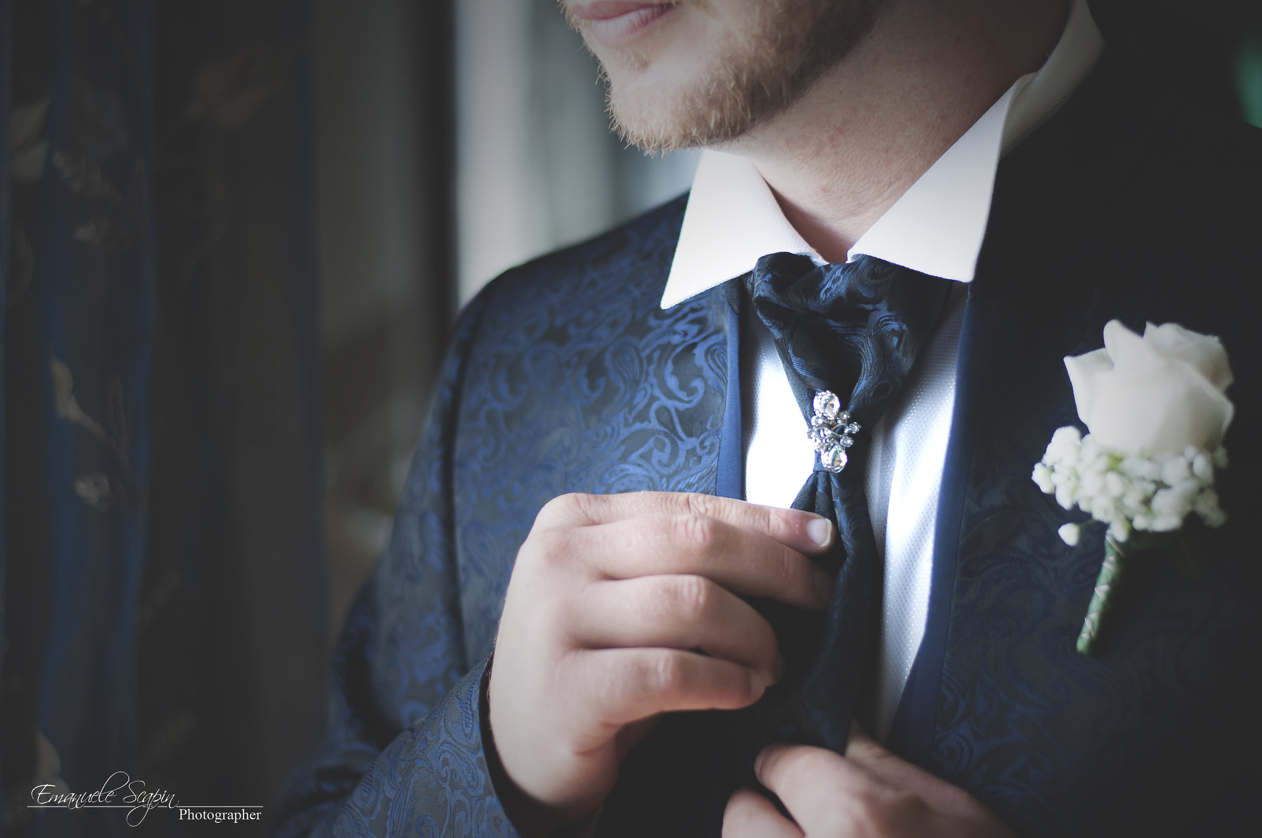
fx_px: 2626
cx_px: 631
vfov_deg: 18.1
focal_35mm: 75
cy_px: 419
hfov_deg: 27.0
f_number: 1.8
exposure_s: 1/250
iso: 800
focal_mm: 50
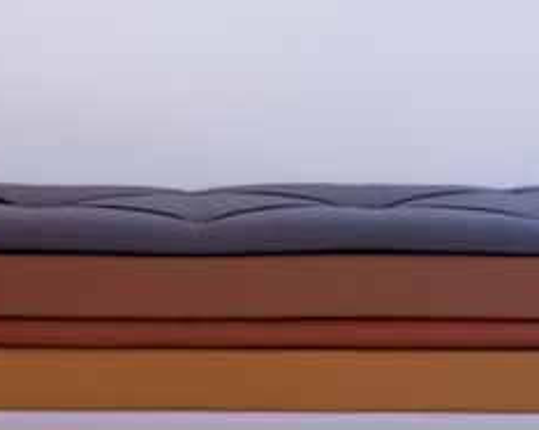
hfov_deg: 19.9
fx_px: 1514
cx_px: 93
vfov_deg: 16.2
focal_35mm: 95
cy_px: 179
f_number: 22
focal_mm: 38
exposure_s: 1.6
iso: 200
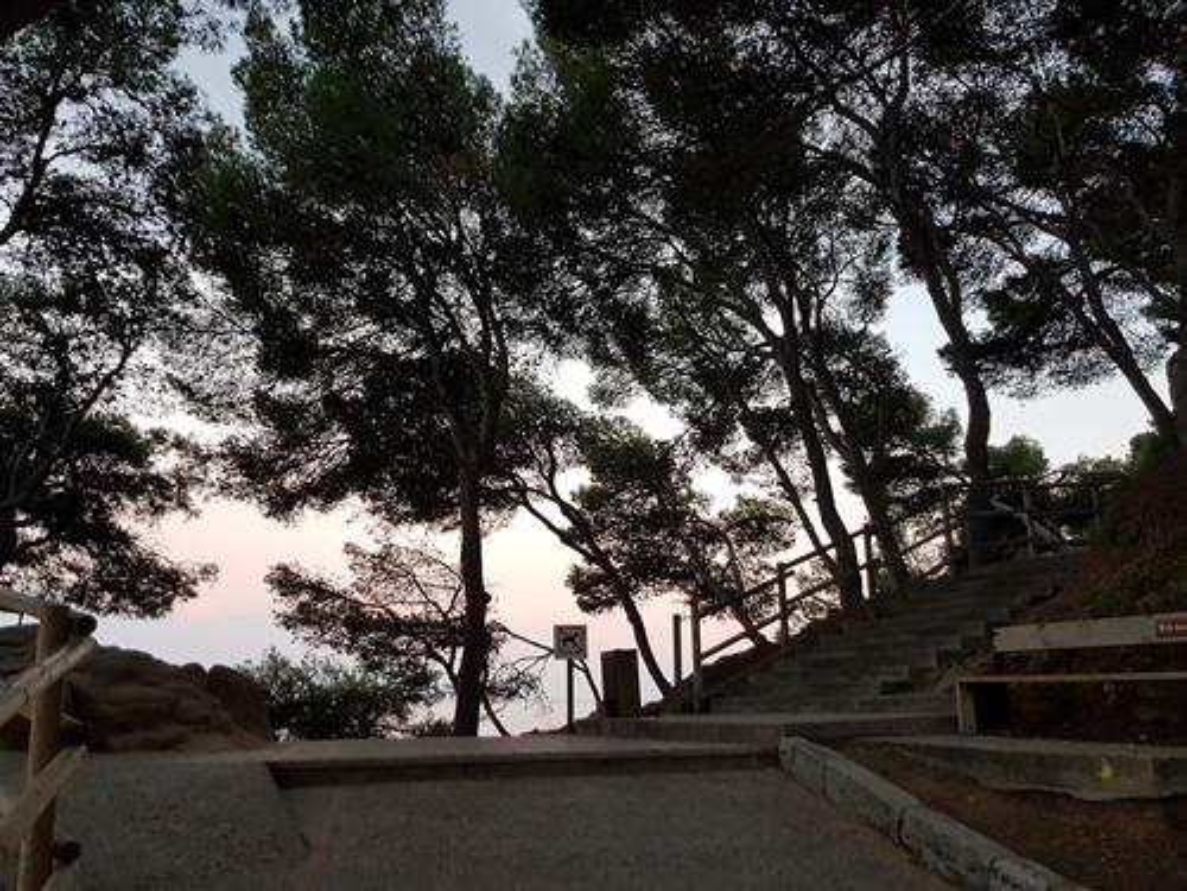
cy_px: 446
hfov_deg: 67.3
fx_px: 892
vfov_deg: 53.1
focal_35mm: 26
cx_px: 594
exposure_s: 1/50
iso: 200
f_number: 1.7
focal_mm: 4.2
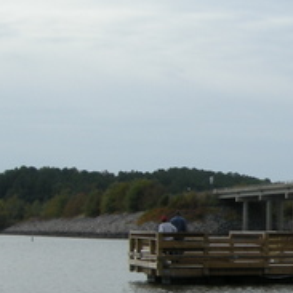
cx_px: 528
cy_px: 253
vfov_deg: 12.8
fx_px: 1293
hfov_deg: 11.9
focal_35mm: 135
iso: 64
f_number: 6.1
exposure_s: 1/258
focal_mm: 7.5
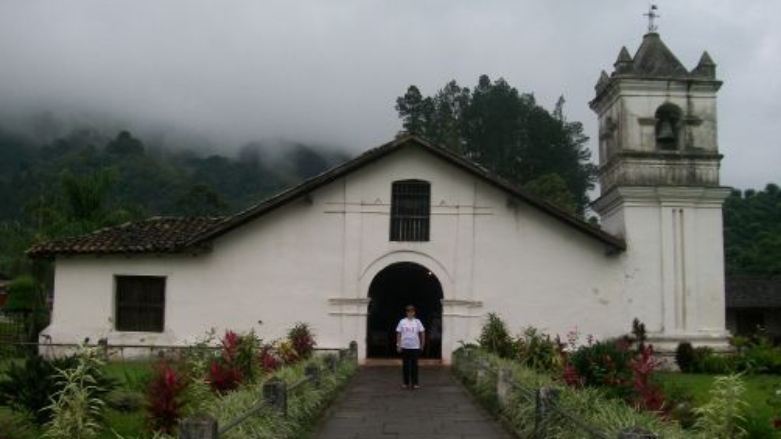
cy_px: 258
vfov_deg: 29.6
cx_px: 386
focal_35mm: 40
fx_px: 828
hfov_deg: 50.5
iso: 80
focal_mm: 6
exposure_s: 1/250
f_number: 2.7
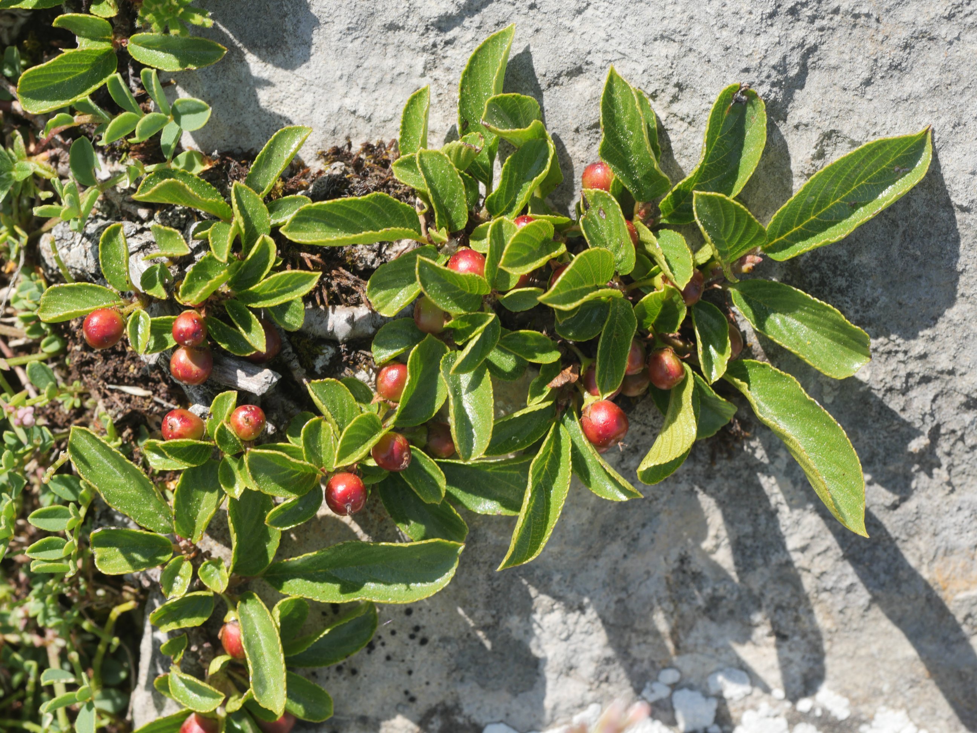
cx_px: 488
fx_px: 3387
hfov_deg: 16.4
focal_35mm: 120
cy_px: 366
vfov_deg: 12.3
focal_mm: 60
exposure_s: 1/160
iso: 200
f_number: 8
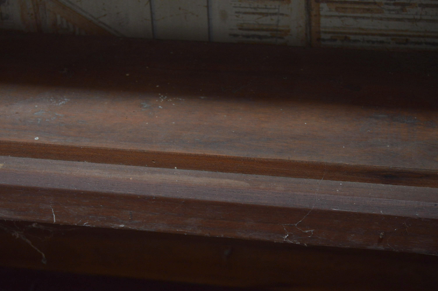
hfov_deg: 24.6
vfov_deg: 16.5
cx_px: 219
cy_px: 146
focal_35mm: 82
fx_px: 1003
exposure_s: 1/80
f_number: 5.6
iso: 800
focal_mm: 55
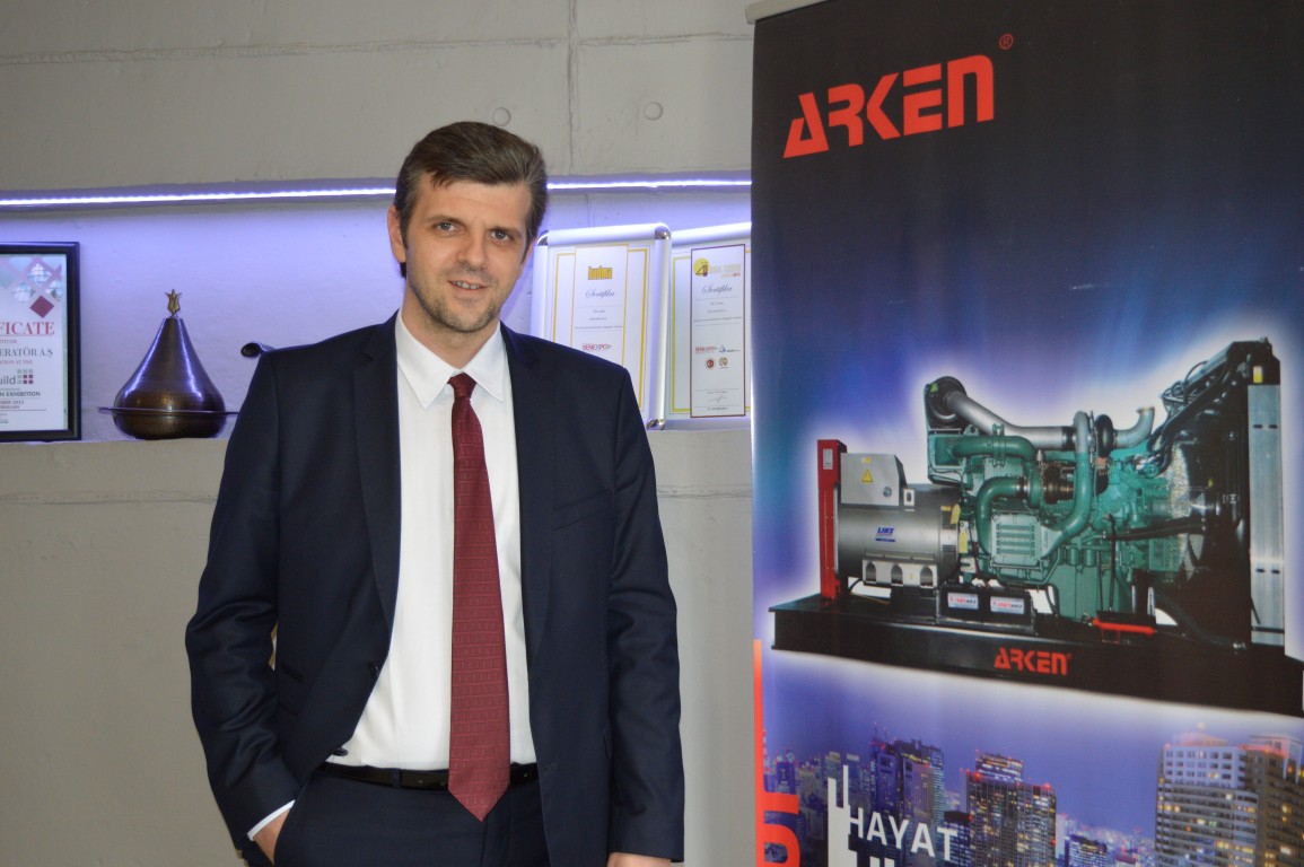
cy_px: 434
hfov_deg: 46.4
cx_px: 652
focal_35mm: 42
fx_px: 1520
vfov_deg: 31.8
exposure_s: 1/60
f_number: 4.2
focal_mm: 28
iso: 900
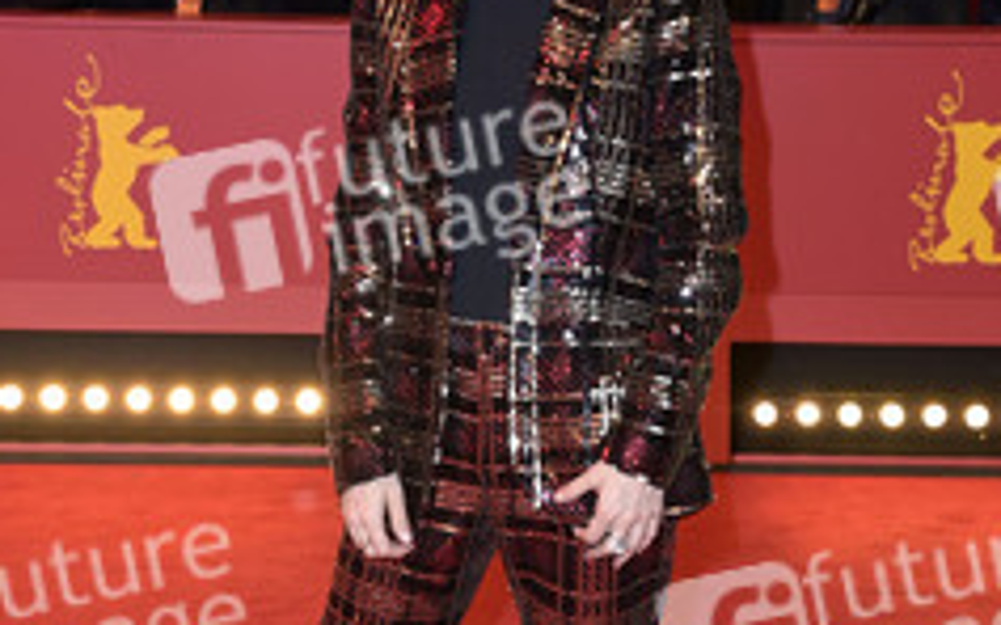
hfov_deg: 24.1
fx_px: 2346
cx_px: 490
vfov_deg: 15.2
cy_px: 414
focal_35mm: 86
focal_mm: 50
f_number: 5.6
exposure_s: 1/250
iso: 1000
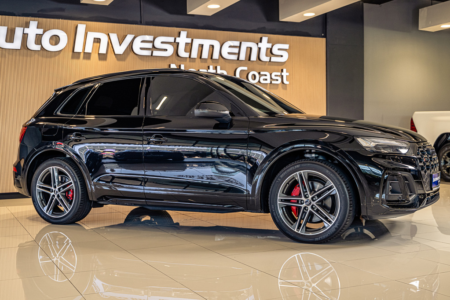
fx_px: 562
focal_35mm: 45
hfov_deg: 43.6
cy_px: 150
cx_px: 225
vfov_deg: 29.9
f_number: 4
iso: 640
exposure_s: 1/125
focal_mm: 45
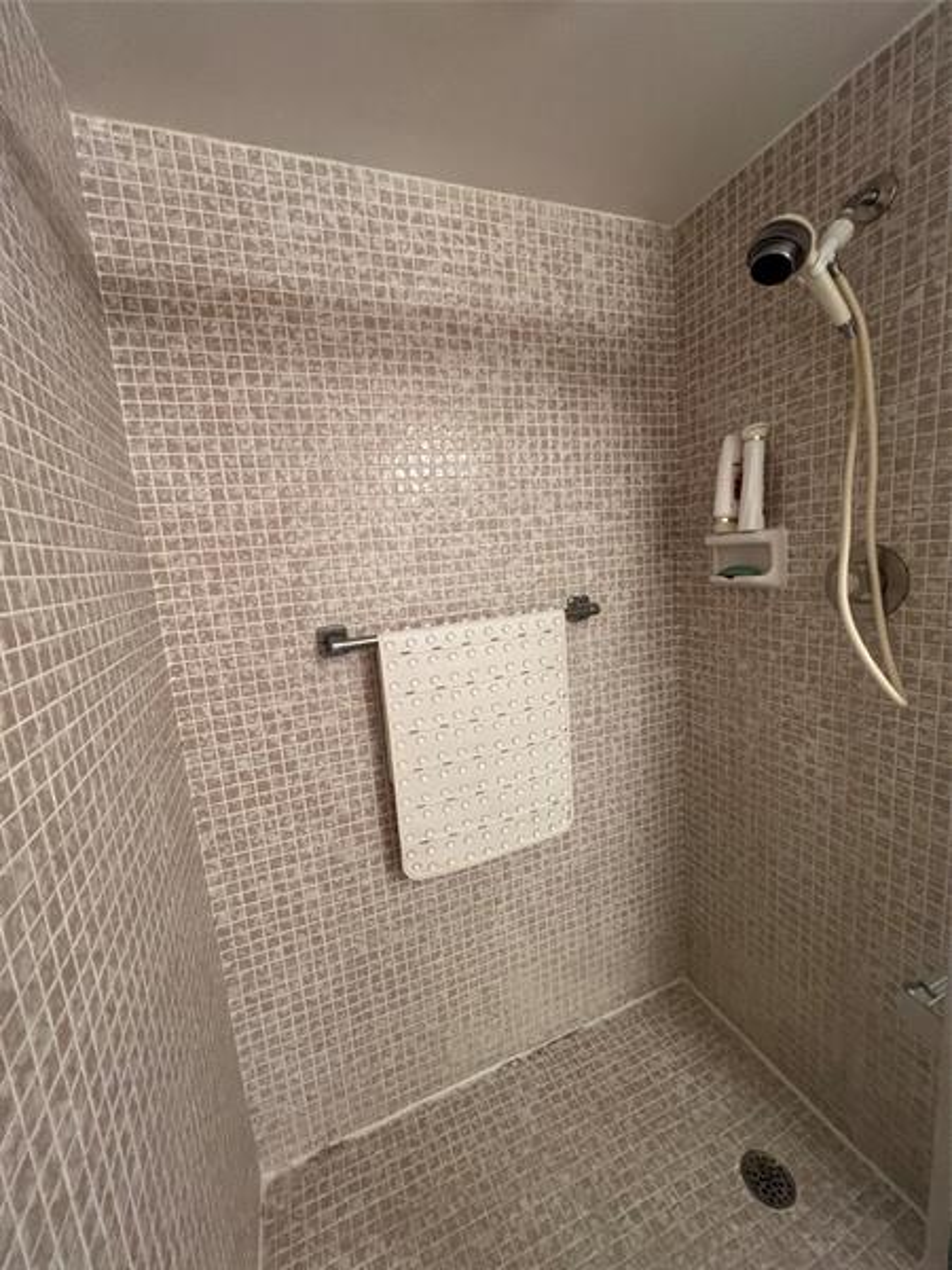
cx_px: 476
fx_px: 477
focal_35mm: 13
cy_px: 635
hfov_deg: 89.9
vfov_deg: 106.2
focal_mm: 1.57
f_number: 1.8
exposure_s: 1/60
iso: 200
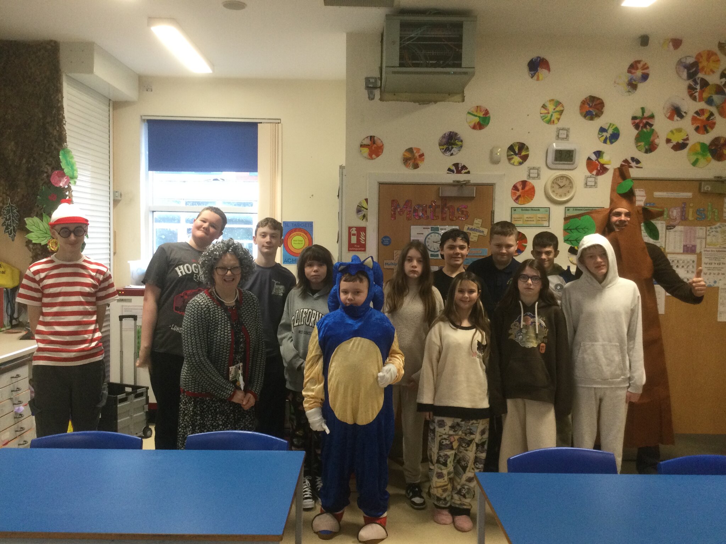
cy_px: 272
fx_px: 650
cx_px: 363
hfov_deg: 58.4
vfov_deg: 45.4
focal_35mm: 31
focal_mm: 3.3
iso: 125
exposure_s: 1/33
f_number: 2.4
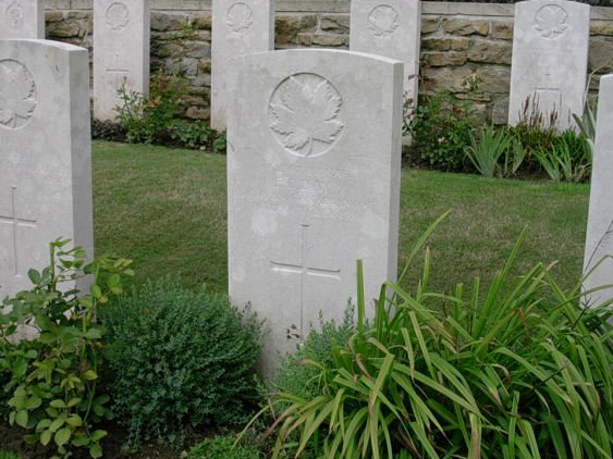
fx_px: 850
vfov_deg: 30.3
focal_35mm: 48
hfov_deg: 39.7
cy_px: 223
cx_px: 301
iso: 70
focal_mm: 6.7
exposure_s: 1/209
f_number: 5.8
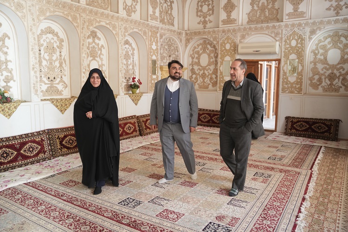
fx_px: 282
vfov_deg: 44.7
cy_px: 116
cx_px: 174
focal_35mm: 29
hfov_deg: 63.3
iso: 2000
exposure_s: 1/60
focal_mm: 29.2
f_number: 2.8
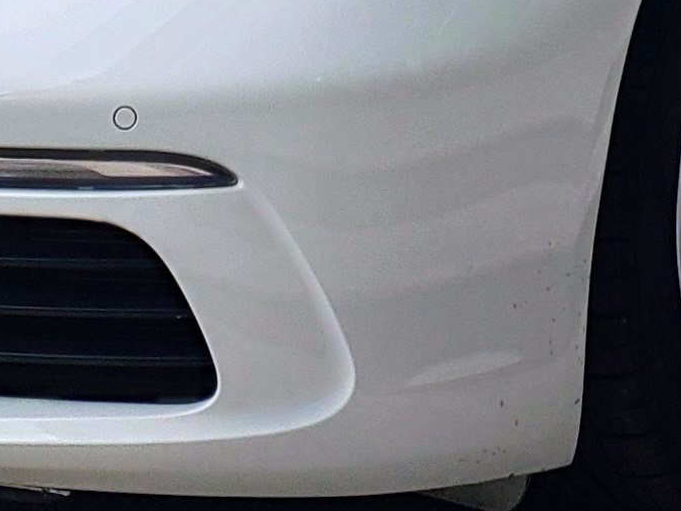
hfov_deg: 15.8
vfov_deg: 11.1
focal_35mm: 125
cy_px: -383
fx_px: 2460
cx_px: 332
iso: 100
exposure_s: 1/352
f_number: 1.8
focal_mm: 4.22
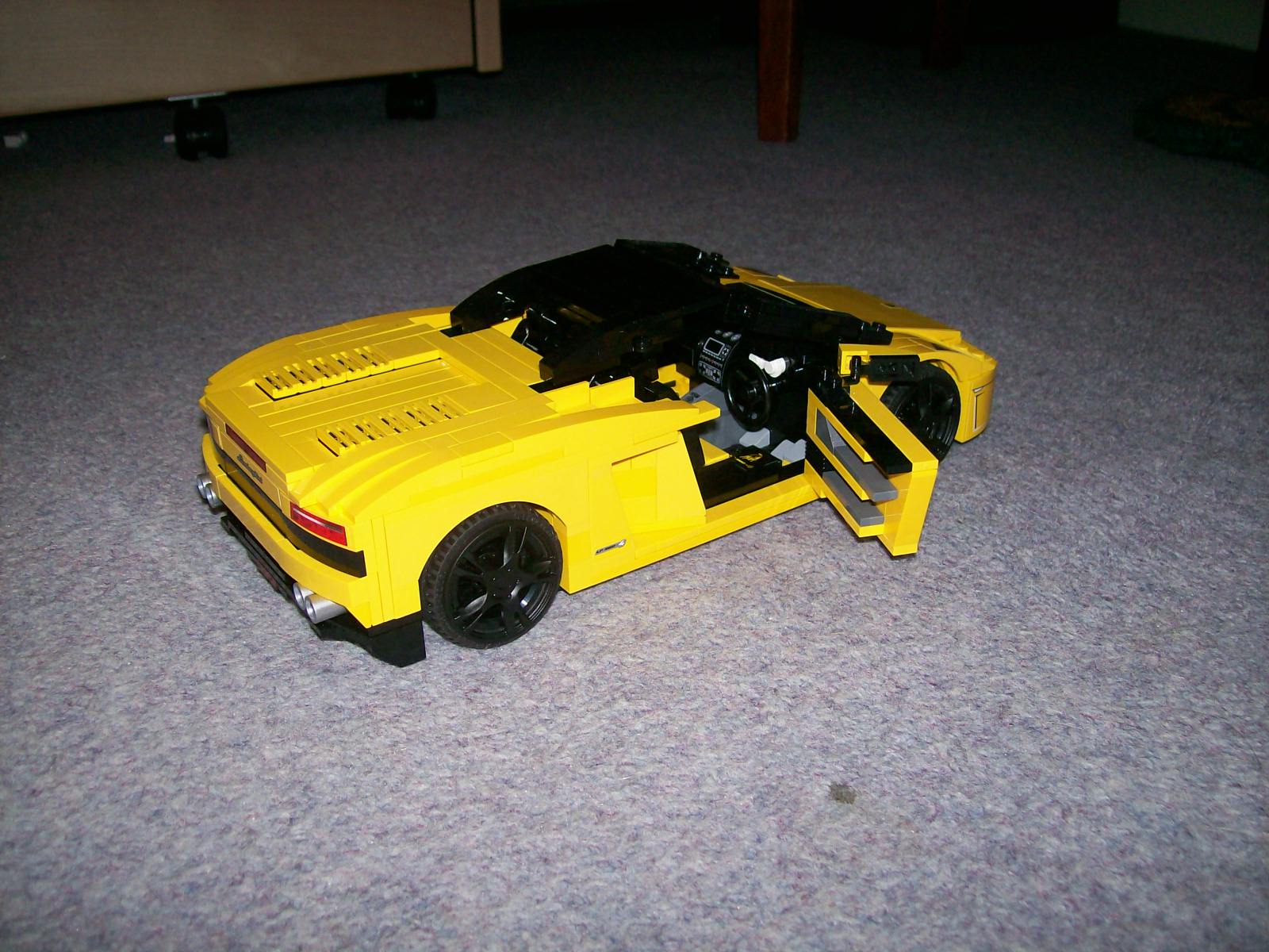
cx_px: 634
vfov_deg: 39.7
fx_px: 1320
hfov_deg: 51.4
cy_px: 476
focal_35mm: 36
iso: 80
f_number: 2.7
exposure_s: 1/64
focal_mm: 6
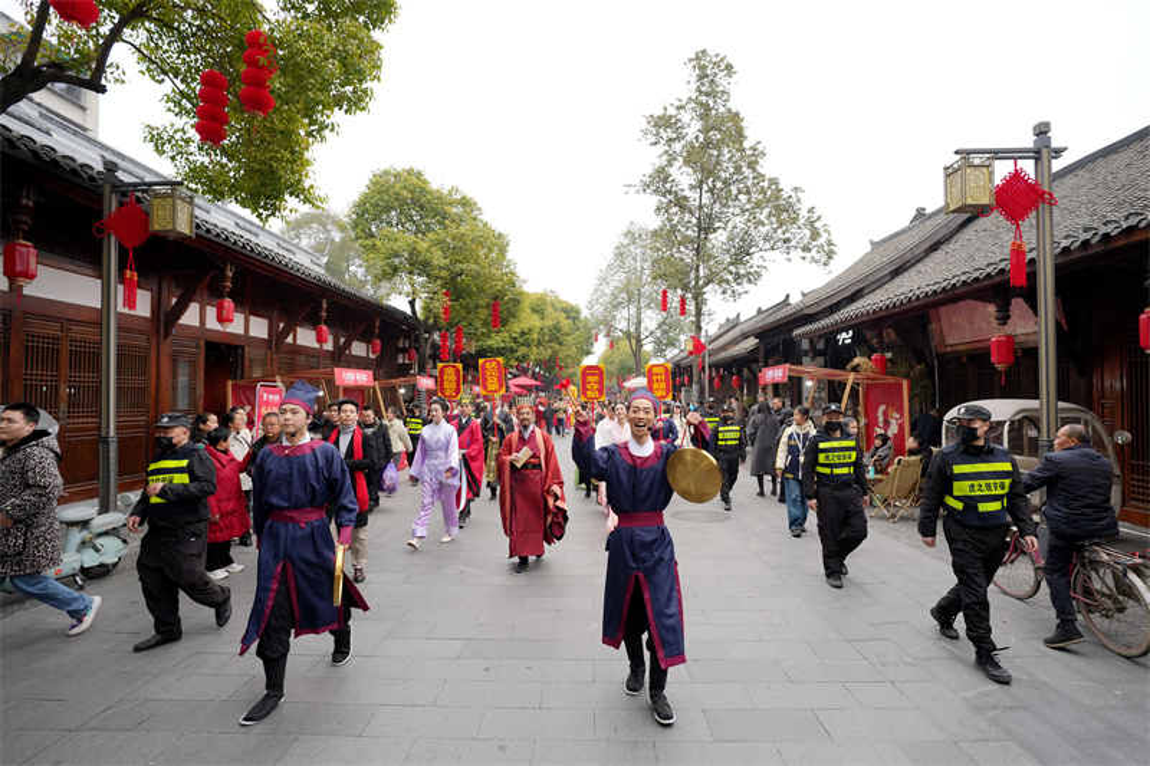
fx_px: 543
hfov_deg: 93.3
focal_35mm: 17
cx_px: 575
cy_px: 383
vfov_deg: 70.4
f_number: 4.5
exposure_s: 1/160
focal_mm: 17
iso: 400
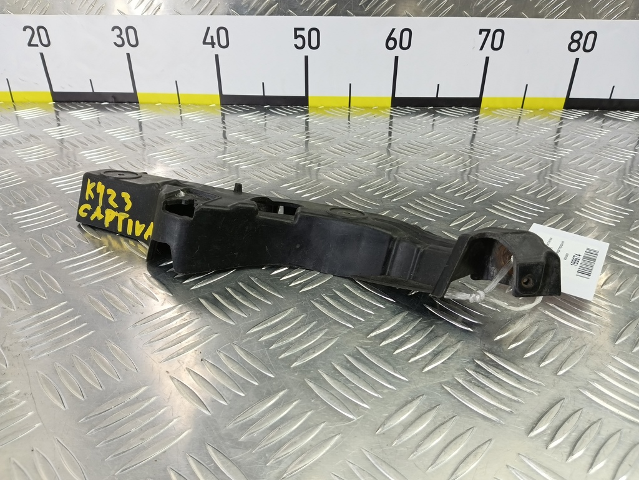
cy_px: 240
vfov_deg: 58.9
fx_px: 425
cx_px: 320
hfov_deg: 73.9
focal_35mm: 23
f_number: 1.6
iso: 143
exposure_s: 1/50
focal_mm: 4.11
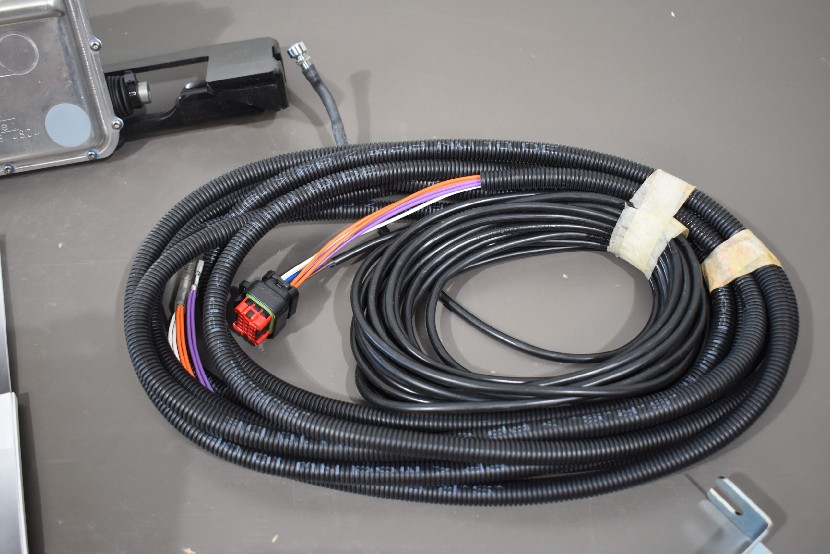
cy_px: 277
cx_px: 415
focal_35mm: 38
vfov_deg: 35.5
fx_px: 865
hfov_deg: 51.3
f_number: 4
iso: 1000
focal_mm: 25
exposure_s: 1/125
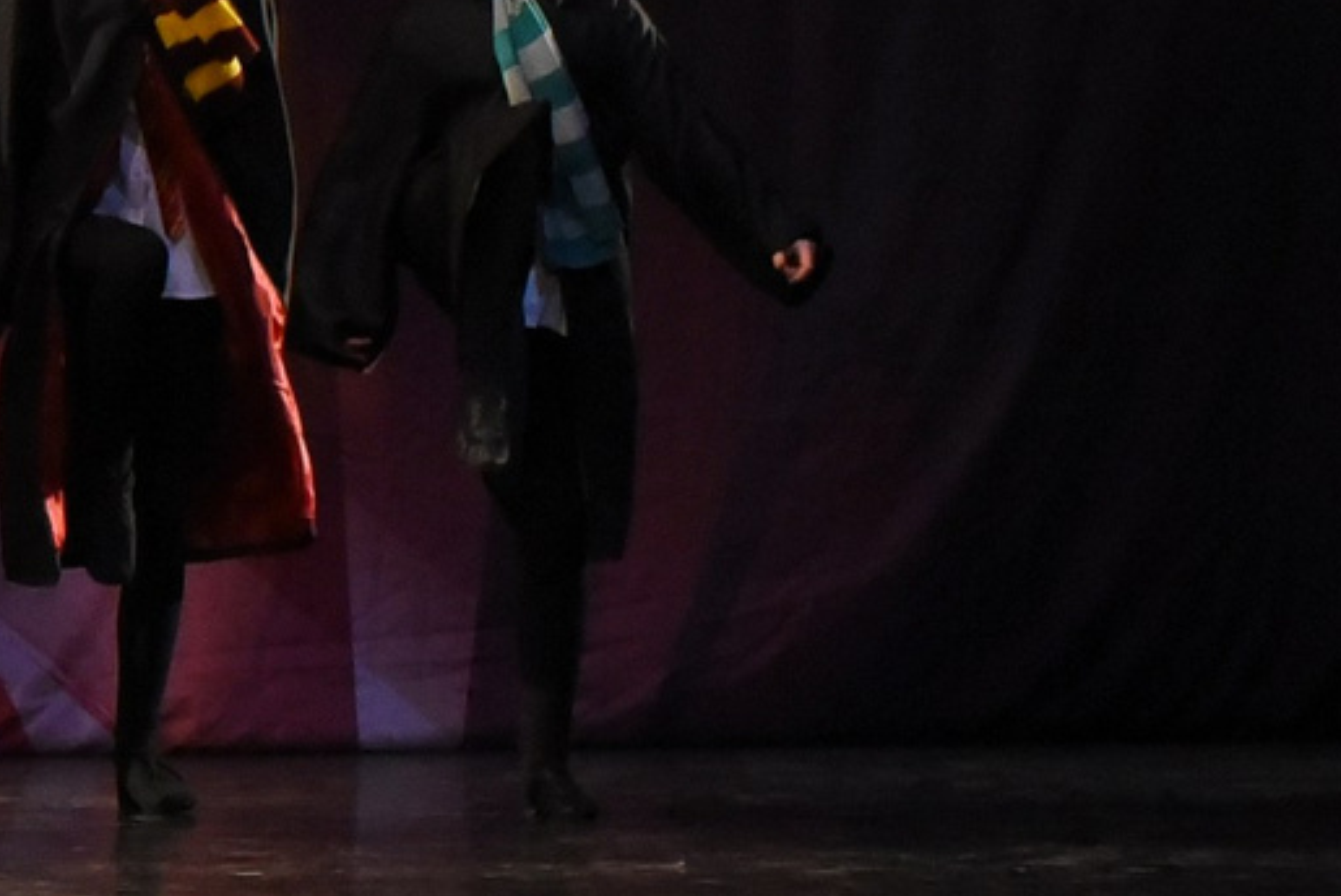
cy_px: 77
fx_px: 12970
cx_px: -1851
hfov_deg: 5.7
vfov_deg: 4.0
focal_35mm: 348
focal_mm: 70
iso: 5000
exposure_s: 1/800
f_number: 3.2
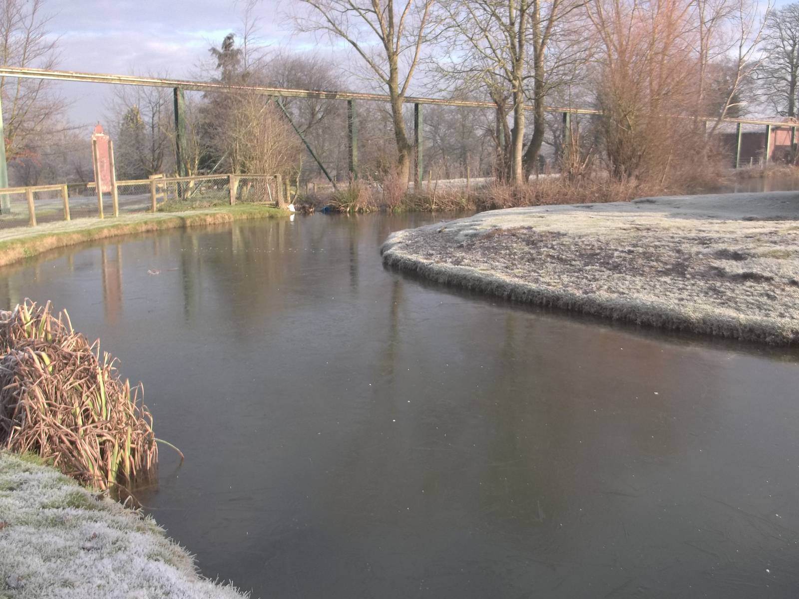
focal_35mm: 33
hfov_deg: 55.4
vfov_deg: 42.9
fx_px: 762
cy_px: 300
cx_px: 400
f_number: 3.3
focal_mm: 5.9
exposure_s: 1/320
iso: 80
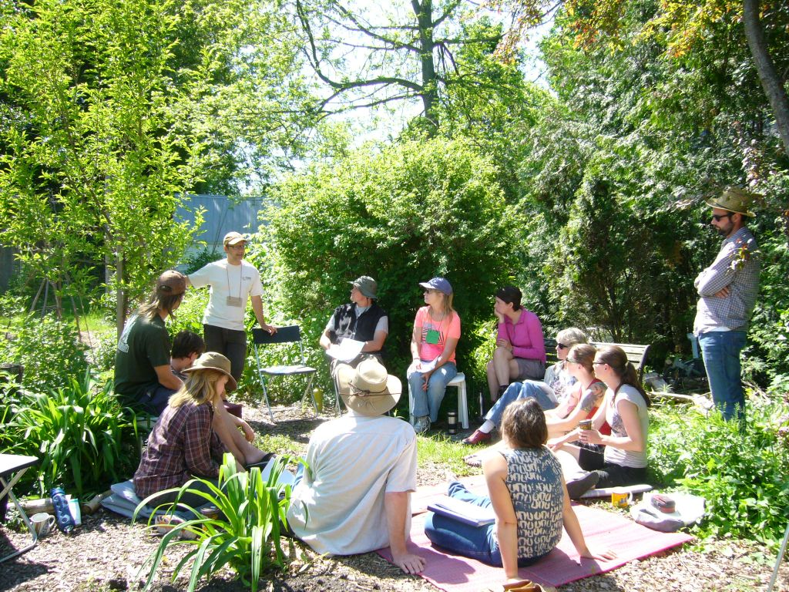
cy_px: 296
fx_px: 798
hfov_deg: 52.6
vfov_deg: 40.7
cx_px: 394
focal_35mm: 35
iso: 100
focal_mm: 5.8
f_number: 2.8
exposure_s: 1/400
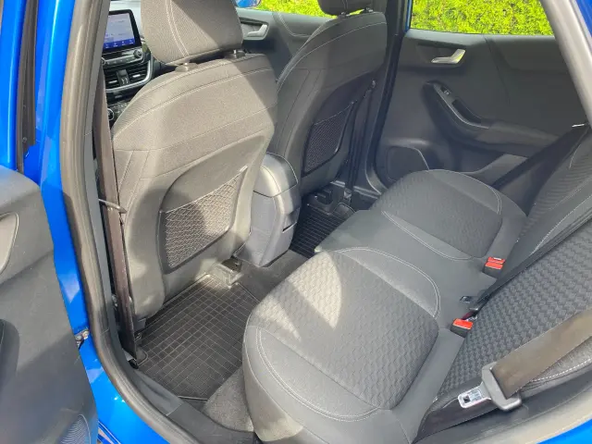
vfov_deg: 53.1
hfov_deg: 67.3
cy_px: 222
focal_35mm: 26
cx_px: 296
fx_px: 445
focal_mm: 4.25
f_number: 1.8
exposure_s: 1/121
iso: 100
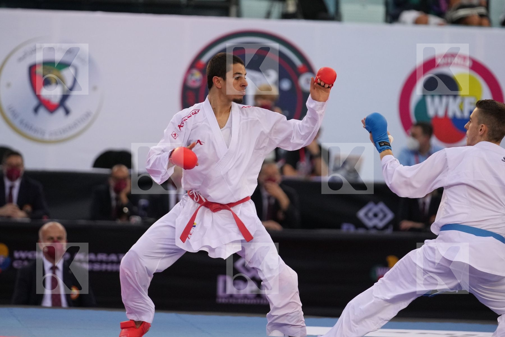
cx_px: 252
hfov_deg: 6.9
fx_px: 4208
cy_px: 168
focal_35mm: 300
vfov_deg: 4.6
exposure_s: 1/1000
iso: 2000
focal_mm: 200
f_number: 2.8
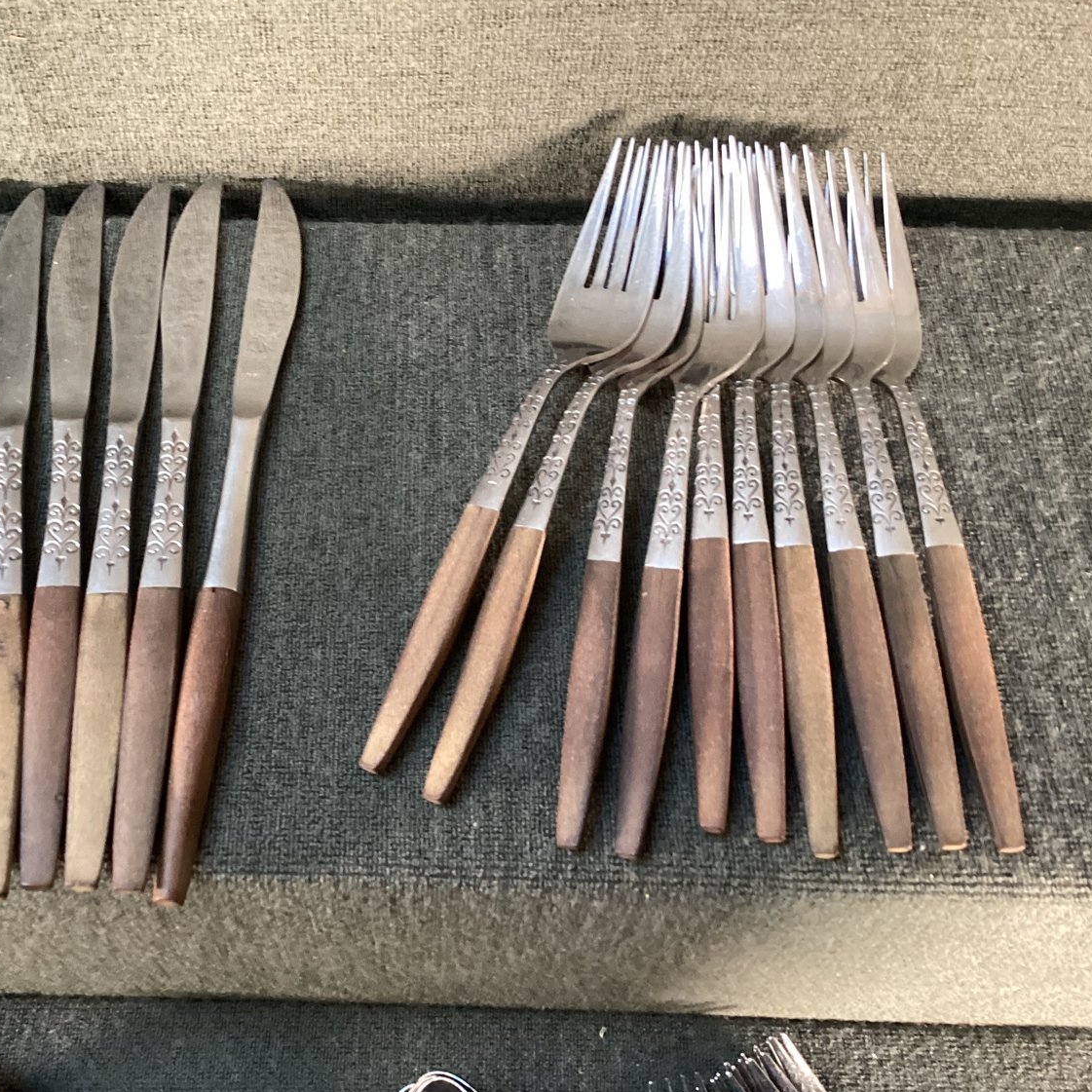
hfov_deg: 44.4
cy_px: 542
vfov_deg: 44.9
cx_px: 384
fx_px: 1321
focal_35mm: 37
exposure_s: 1/40
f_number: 2.4
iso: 320
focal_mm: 3.3
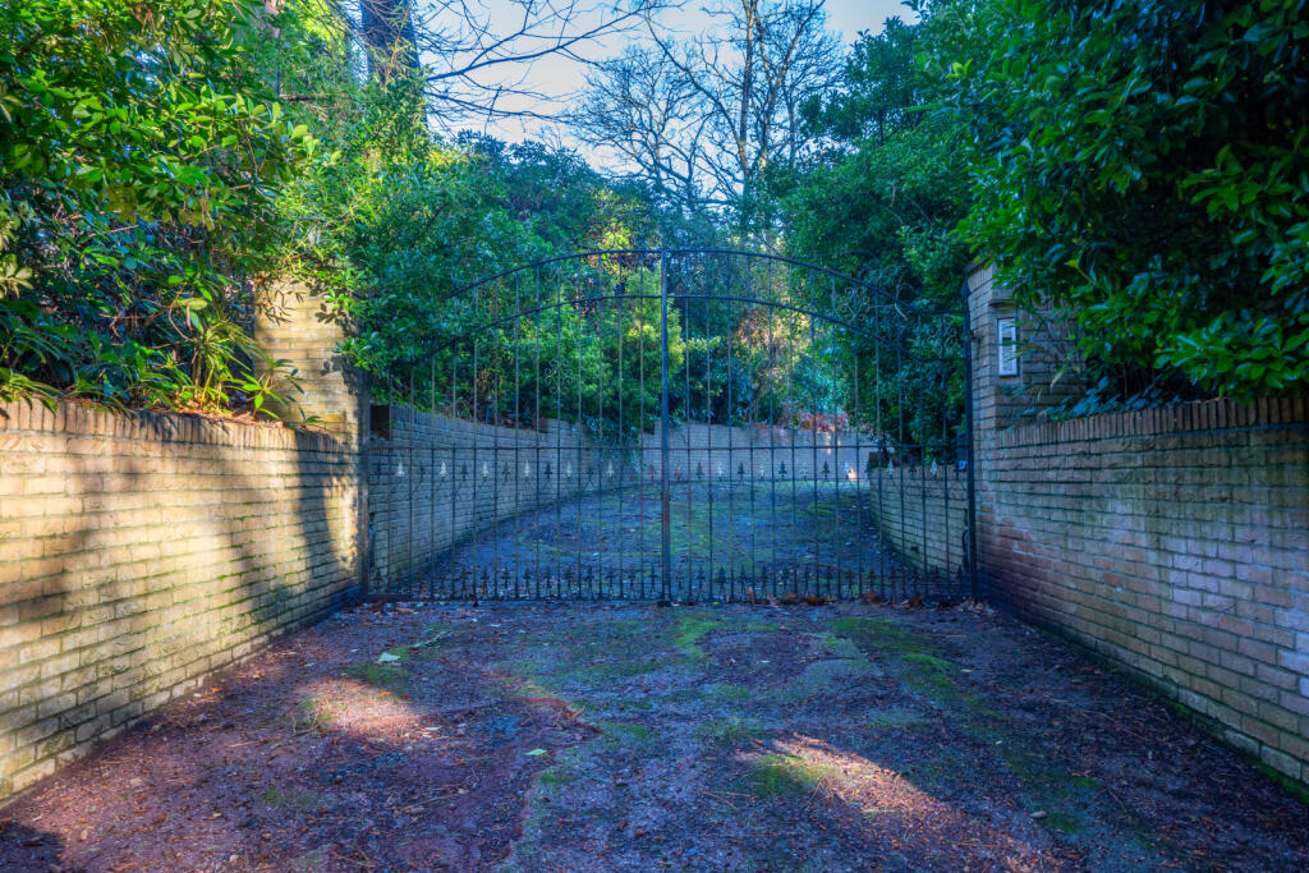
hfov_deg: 63.7
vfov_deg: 45.0
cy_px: 436
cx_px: 654
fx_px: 1055
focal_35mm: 29
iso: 400
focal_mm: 29
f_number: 11
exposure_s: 1/20
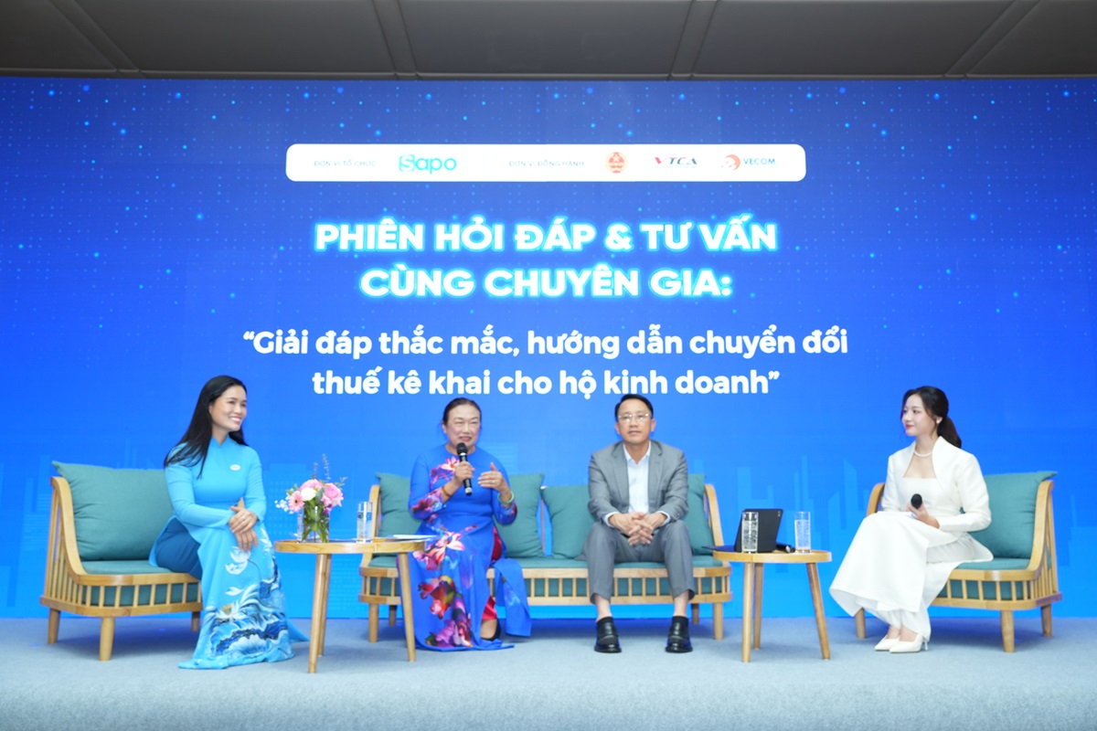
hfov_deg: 57.2
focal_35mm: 33
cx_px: 548
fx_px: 1006
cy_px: 366
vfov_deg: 40.0
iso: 1000
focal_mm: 33
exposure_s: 1/160
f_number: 3.5
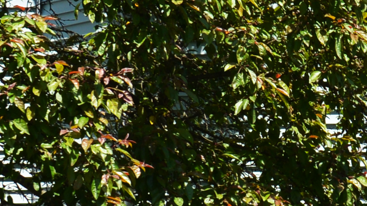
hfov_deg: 8.8
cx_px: 495
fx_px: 2340
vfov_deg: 5.1
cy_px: 129
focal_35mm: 240
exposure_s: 1/250
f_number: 8
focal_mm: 23
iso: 100
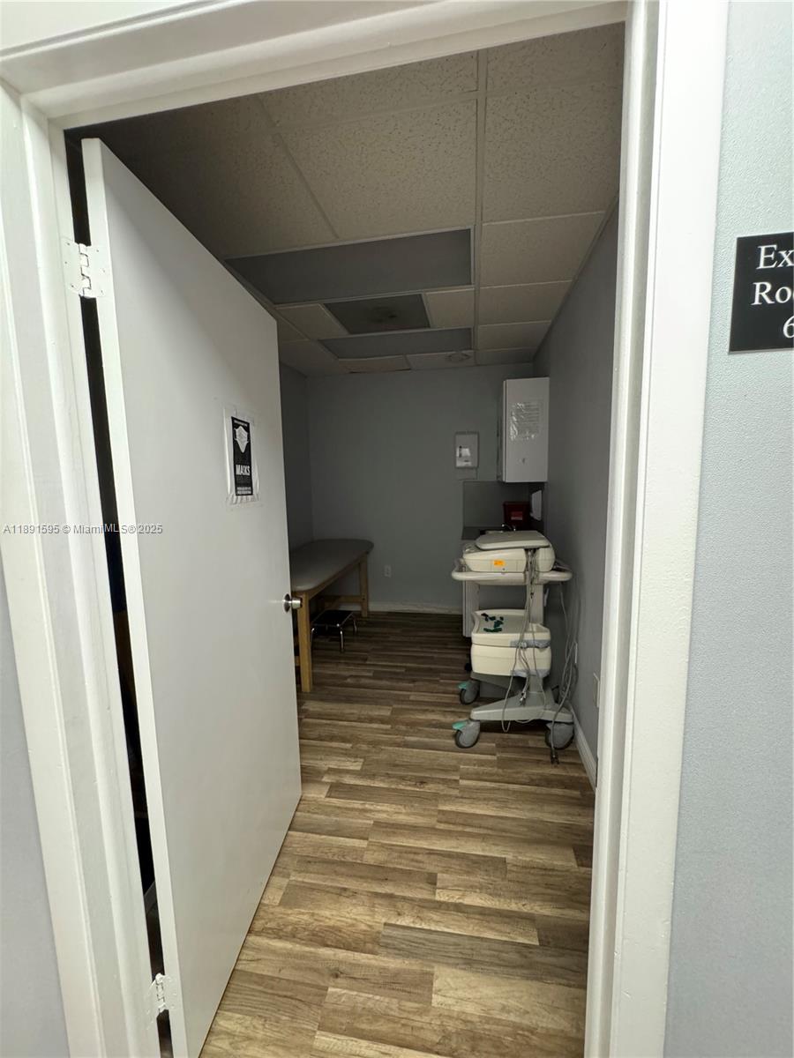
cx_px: 397
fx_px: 428
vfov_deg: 102.1
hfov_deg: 85.7
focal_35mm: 14
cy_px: 529
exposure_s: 1/60
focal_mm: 2.22
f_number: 2.2
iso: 640
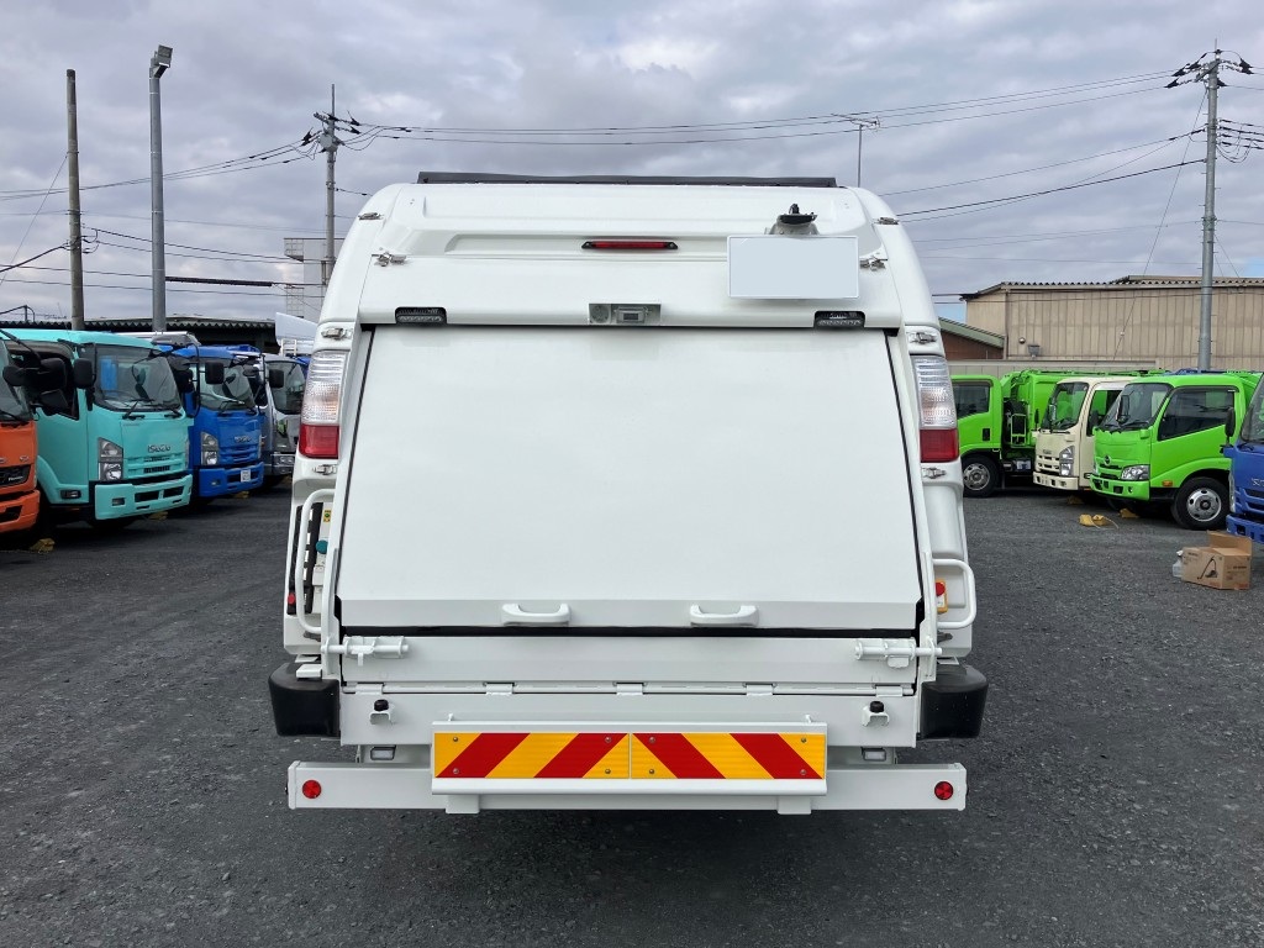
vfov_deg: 49.7
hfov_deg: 63.4
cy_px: 474
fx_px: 1022
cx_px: 632
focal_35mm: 28
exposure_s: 1/2857
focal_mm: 3.99
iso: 32
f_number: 1.8
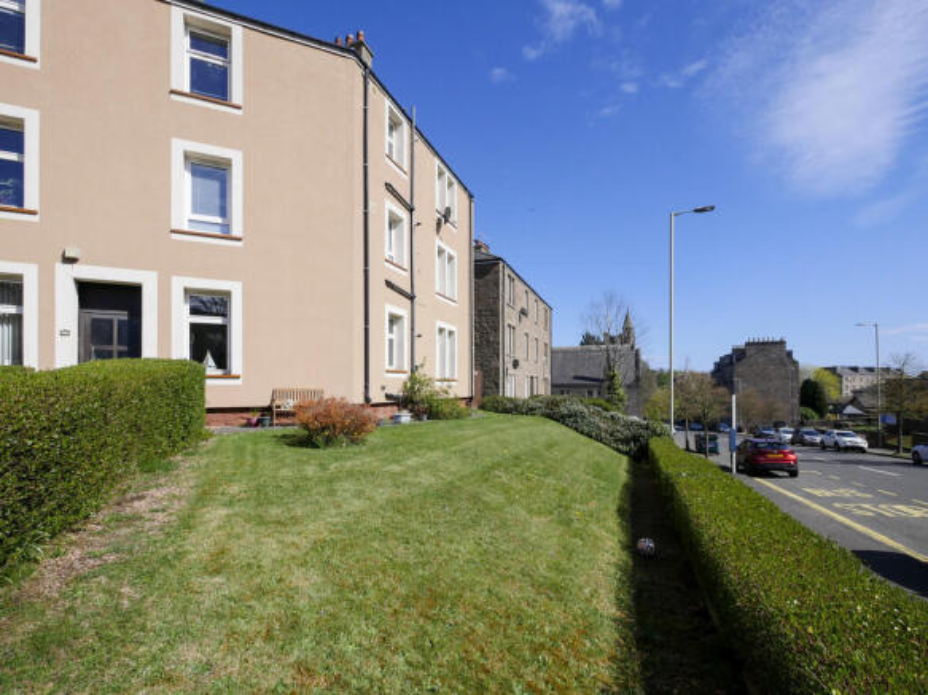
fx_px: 429
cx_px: 464
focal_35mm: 16
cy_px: 348
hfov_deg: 94.5
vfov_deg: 78.1
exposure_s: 1/1600
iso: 200
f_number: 4
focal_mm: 8
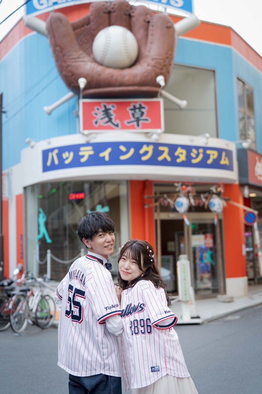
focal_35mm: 50
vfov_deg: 39.6
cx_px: 131
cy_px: 197
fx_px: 546
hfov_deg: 27.0
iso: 400
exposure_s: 1/2000
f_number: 2
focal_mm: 50
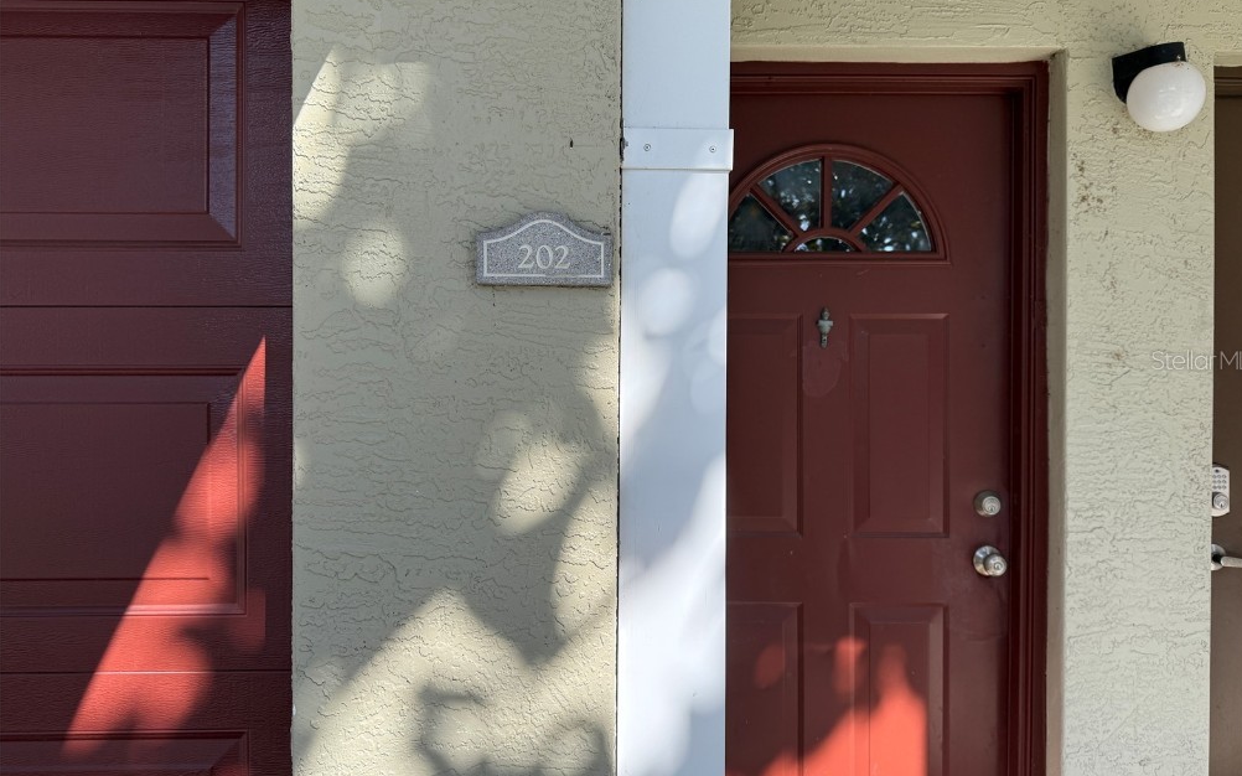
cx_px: 633
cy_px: 359
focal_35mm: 26
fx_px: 880
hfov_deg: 70.4
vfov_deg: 47.5
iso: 100
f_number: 1.78
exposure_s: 1/1314
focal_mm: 6.76
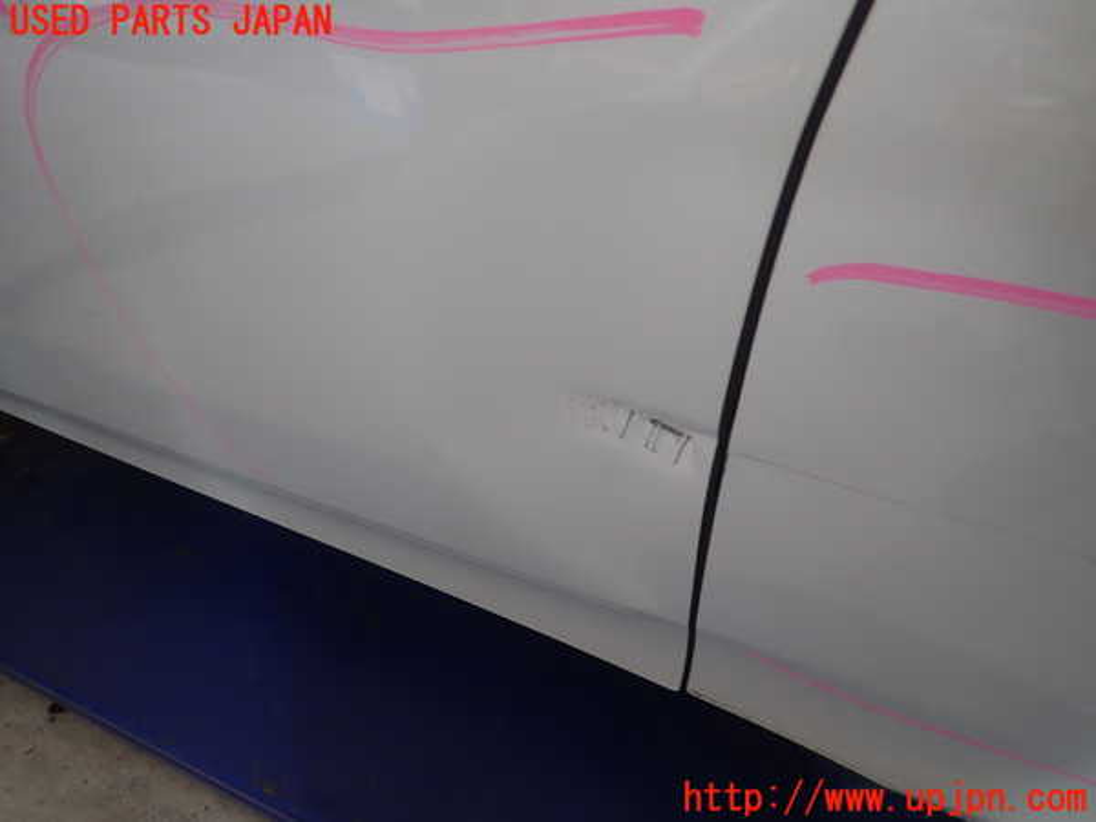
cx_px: 548
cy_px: 411
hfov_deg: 69.4
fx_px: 792
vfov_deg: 54.9
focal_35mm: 25
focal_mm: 4.5
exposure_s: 1/60
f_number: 2
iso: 160
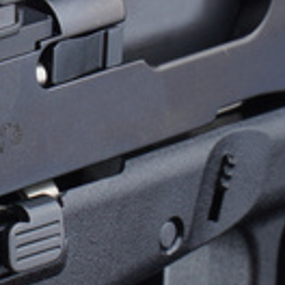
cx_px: -117
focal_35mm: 387
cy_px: 87
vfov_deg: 4.5
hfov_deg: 4.5
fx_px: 3605
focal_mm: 80
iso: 200
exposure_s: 1/200
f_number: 20
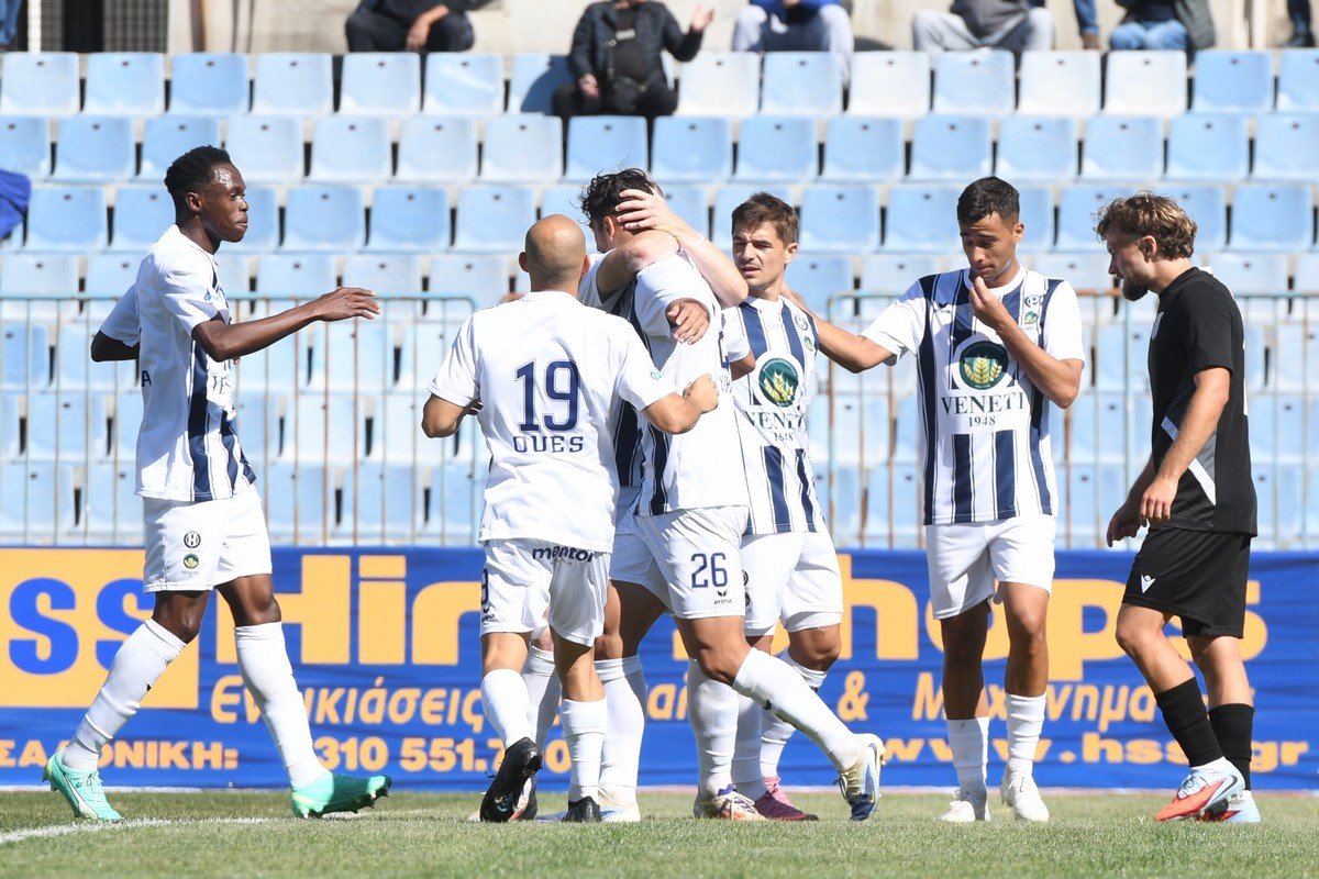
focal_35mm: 300
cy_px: 440
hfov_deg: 6.9
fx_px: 10991
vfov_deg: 4.6
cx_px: 660
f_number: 5.6
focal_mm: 200
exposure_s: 1/800
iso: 200
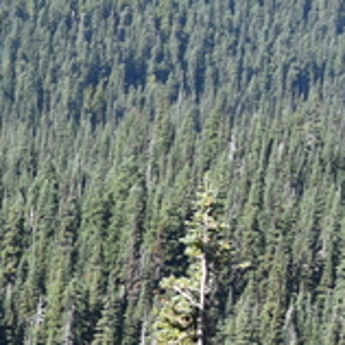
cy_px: 253
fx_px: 2176
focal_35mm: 193
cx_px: -675
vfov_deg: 9.1
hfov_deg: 7.9
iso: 100
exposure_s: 1/160
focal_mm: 28
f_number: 6.3
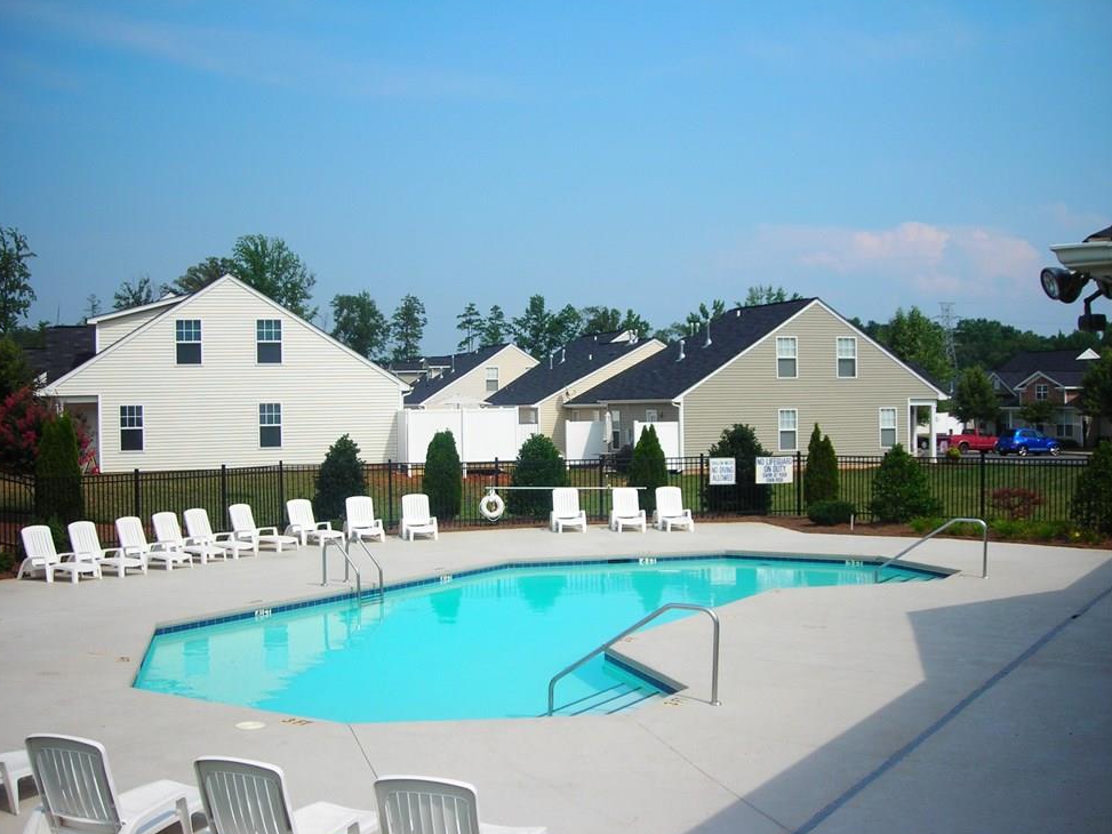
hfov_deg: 46.8
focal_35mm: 40
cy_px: 424
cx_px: 535
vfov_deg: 36.0
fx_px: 1285
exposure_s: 1/207
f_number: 6.4
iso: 50
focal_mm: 6.3
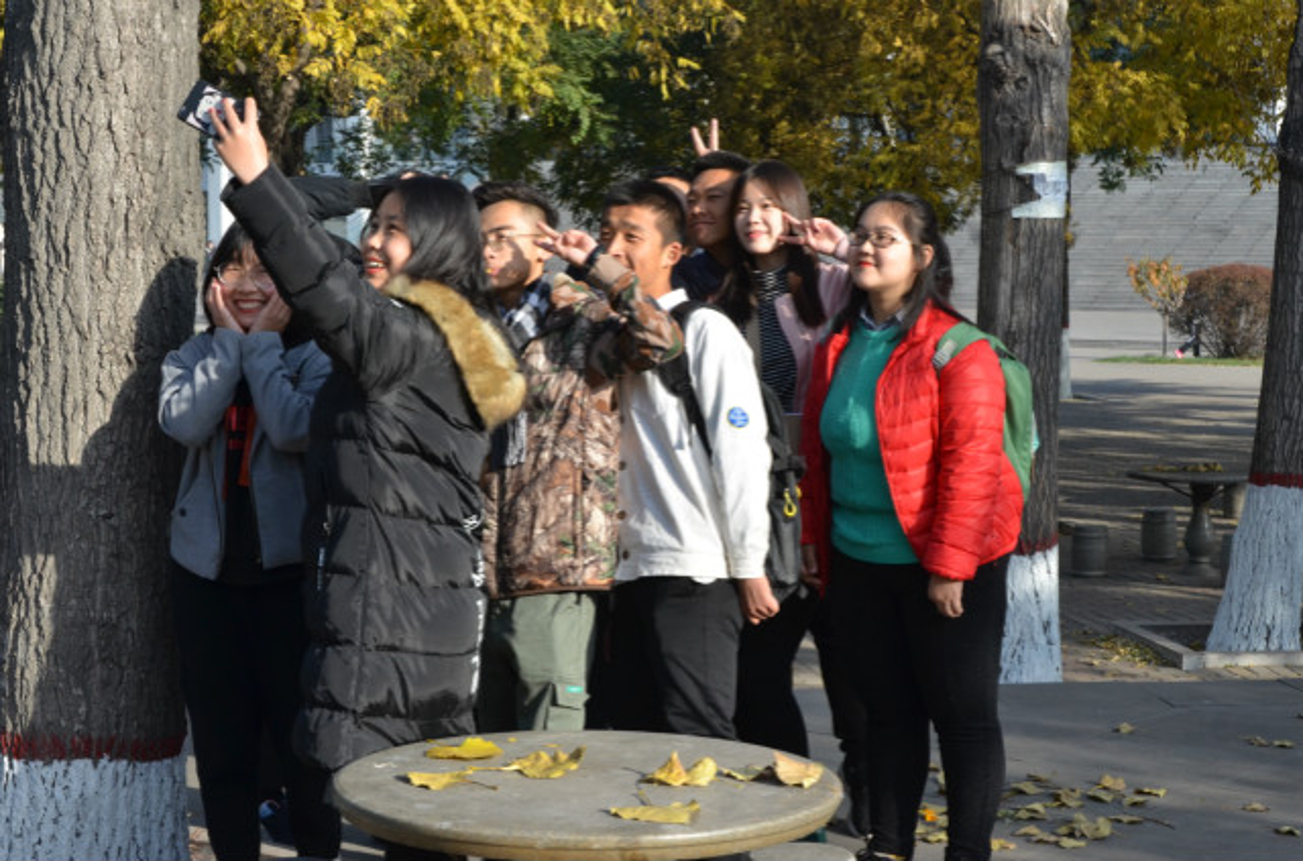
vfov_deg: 20.0
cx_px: 652
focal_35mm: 68
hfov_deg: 29.9
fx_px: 2436
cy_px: 430
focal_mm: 45
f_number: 9
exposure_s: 1/320
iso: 500
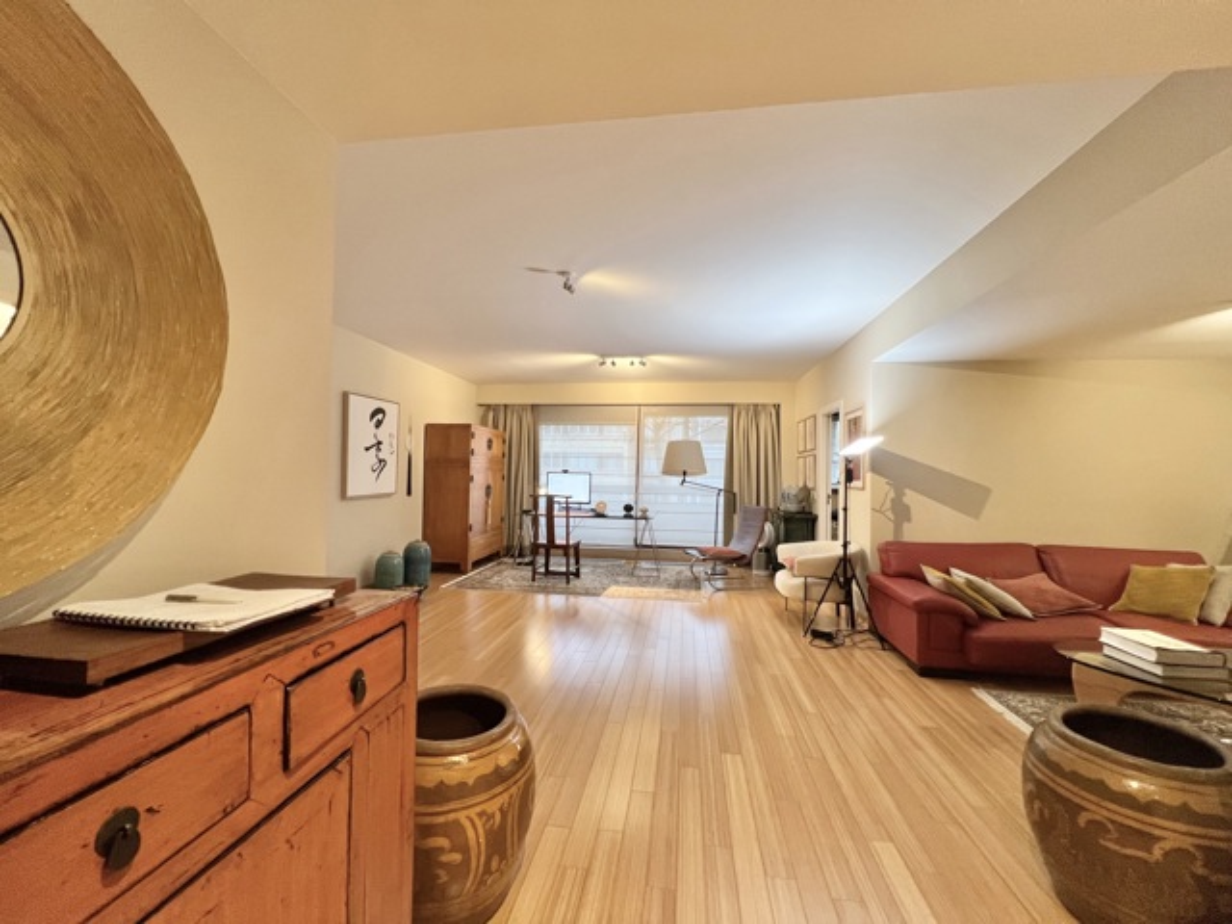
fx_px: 463
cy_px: 462
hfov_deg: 106.2
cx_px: 616
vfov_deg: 89.9
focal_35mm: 13
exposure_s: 1/100
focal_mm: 1.57
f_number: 1.8
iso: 250
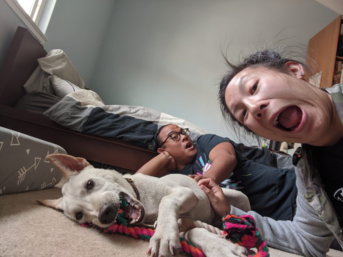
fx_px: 248
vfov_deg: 54.9
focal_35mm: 25
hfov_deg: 69.4
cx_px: 172
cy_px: 128
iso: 74
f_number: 2.4
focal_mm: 3.38
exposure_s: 1/30
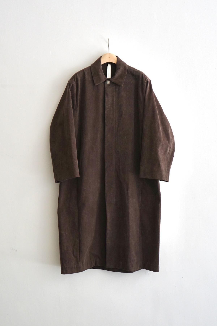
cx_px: 108
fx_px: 398
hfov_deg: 30.5
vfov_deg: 44.5
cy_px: 163
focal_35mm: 44
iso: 800
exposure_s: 1/160
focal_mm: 44
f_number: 4.5
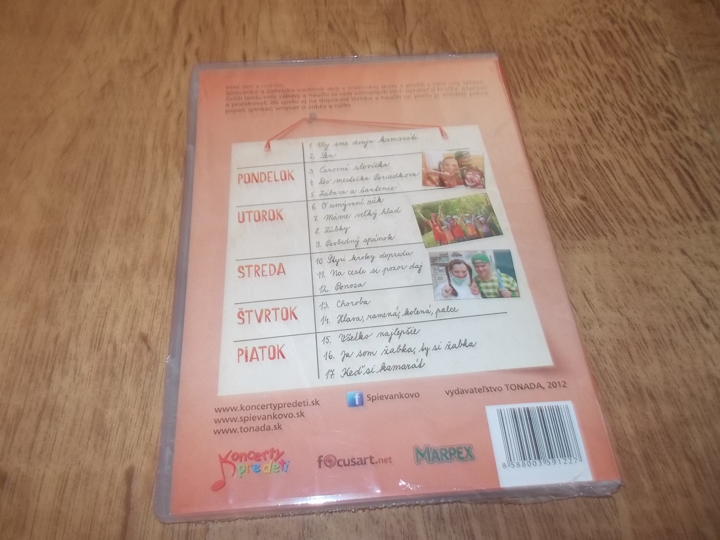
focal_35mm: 29
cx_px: 360
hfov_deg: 61.7
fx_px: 603
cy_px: 270
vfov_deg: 48.2
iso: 320
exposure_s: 1/30
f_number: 3.3
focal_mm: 4.1
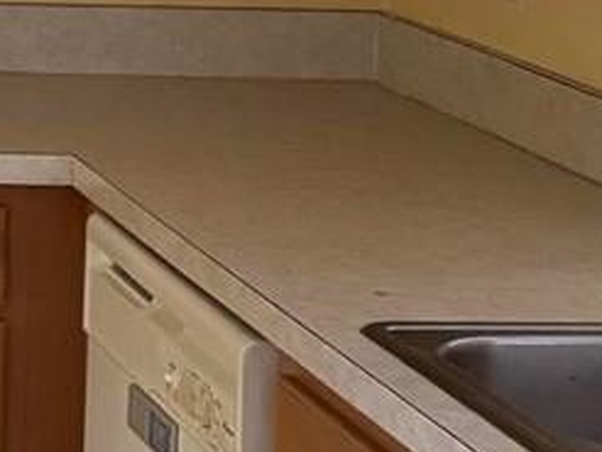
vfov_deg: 9.3
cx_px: -521
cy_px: -181
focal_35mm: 156
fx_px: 2716
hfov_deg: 11.6
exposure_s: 1/60
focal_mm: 6.76
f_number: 1.78
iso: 400
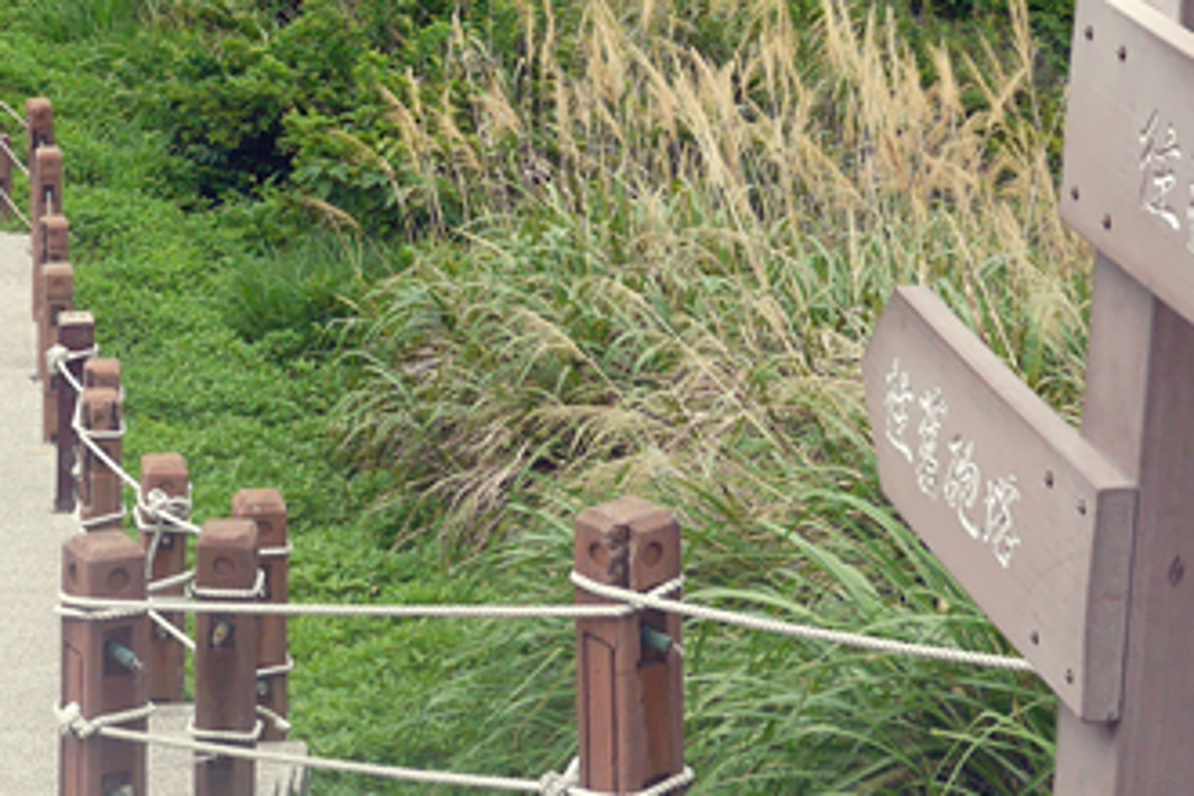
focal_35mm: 126
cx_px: 195
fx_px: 4179
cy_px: -253
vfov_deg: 10.6
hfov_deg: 16.1
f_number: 5
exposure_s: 1/1000
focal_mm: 20
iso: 160
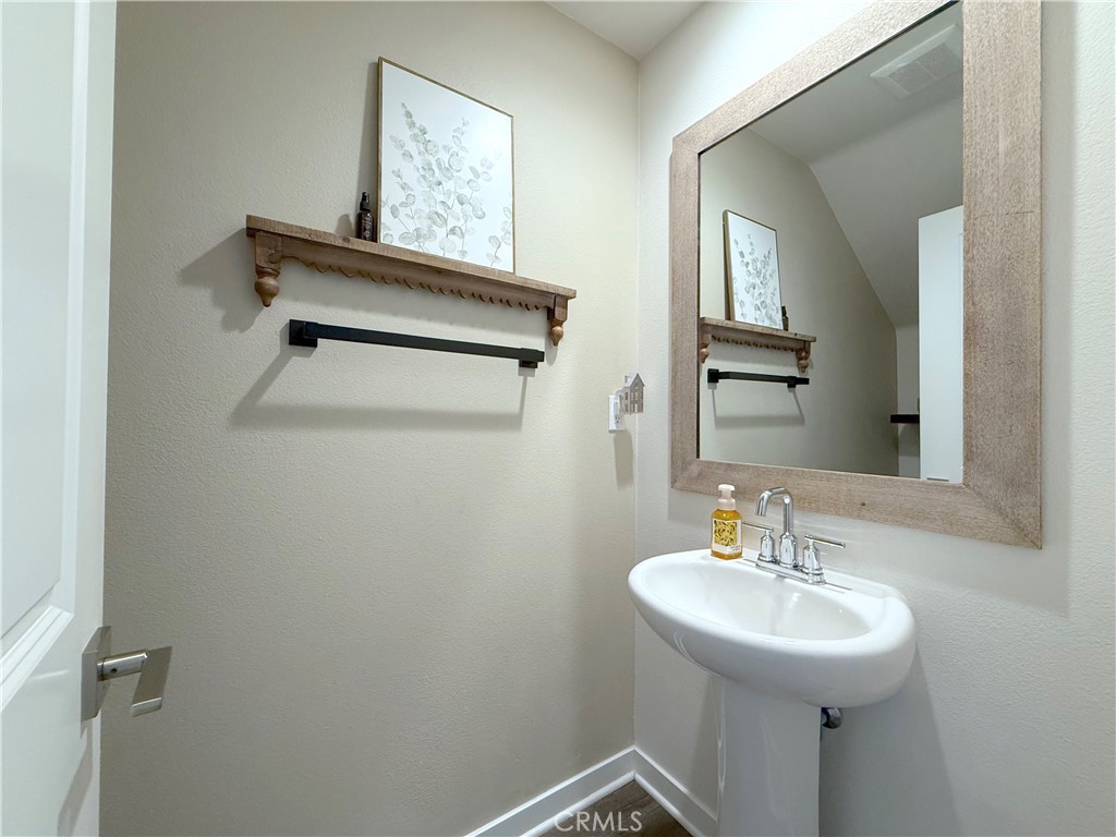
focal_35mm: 14
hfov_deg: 102.1
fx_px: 451
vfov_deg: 85.7
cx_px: 558
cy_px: 418
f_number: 2.2
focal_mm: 2.22
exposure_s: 1/120
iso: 250
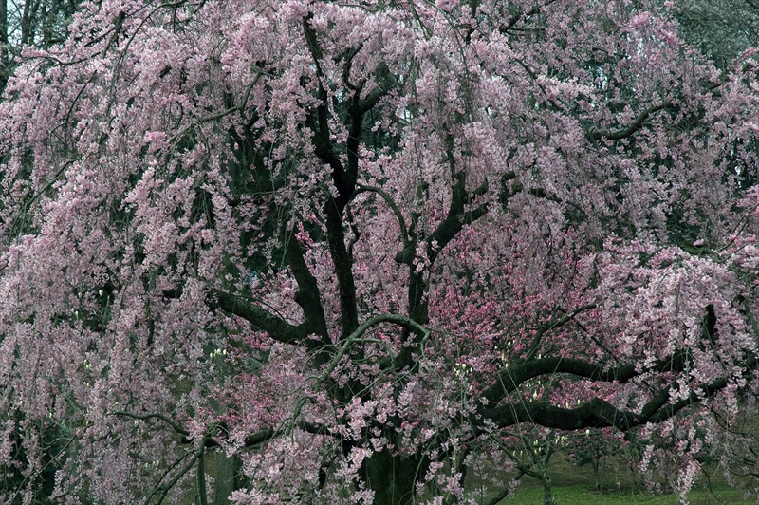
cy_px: 252
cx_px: 380
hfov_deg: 19.5
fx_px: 2212
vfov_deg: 13.0
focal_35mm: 105
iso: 400
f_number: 9.5
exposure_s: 1/750
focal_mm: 70
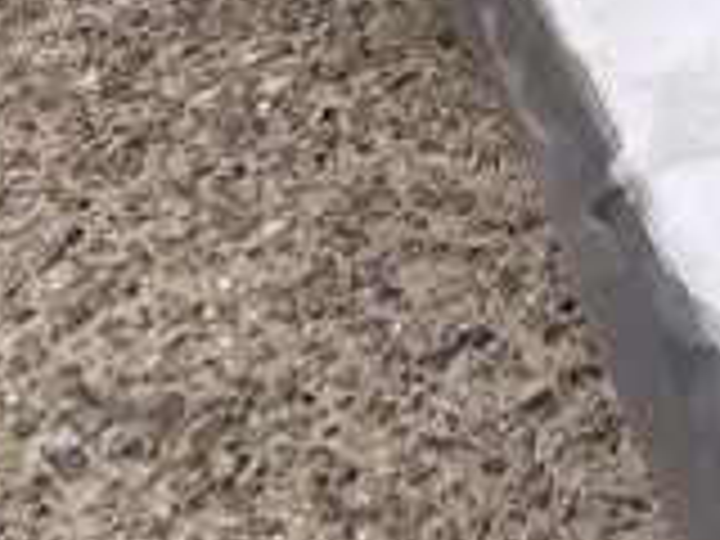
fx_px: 2912
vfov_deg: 9.7
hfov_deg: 11.6
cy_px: -630
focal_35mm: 140
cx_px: 1732
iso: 20
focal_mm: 3.99
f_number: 1.8
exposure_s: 1/1453
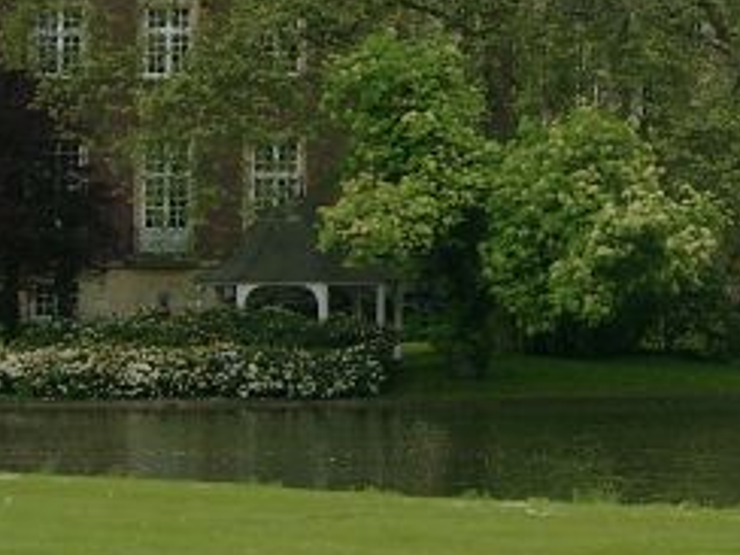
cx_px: 840
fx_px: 3998
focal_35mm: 187
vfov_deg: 7.9
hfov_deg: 10.4
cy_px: -49
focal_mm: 11.76
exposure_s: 1/302
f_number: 4
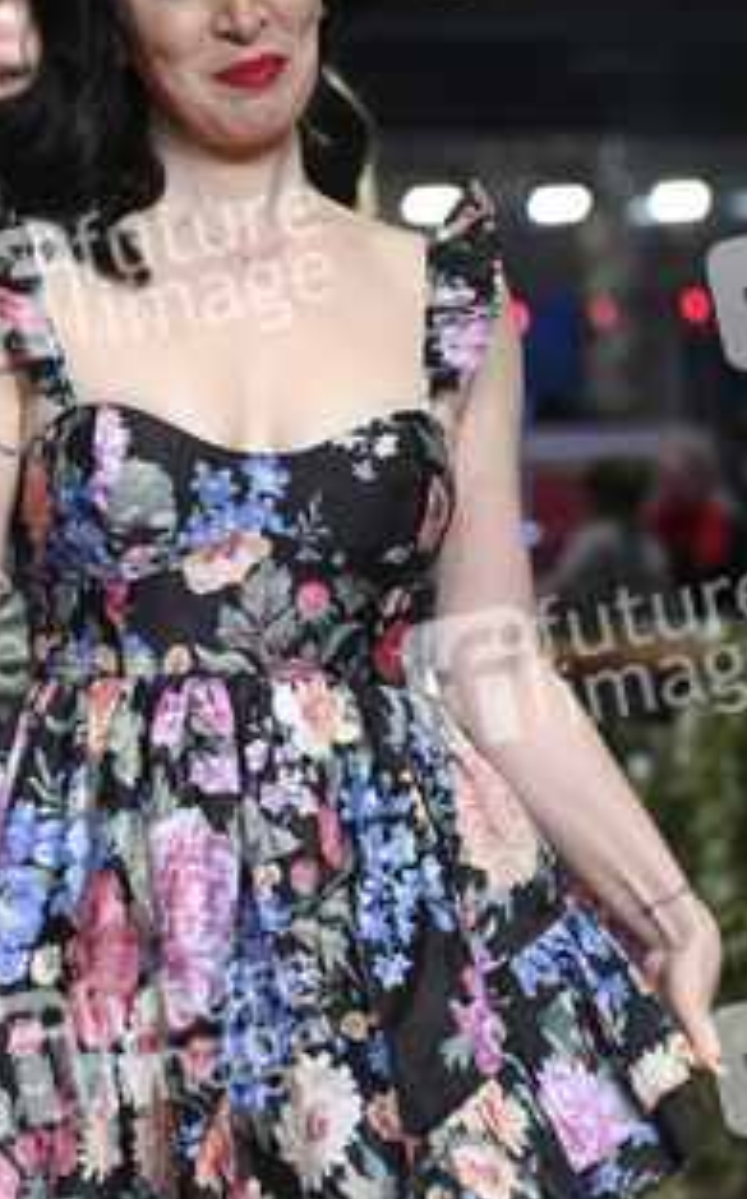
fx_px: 5191
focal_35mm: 159
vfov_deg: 13.2
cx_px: 249
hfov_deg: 8.2
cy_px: 471
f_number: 5.6
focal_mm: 122
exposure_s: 1/250
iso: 5000
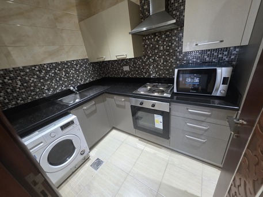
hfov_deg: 106.2
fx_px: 99
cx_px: 132
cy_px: 98
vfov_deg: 89.9
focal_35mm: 13
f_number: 1.9
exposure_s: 1/50
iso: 400
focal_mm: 2.2
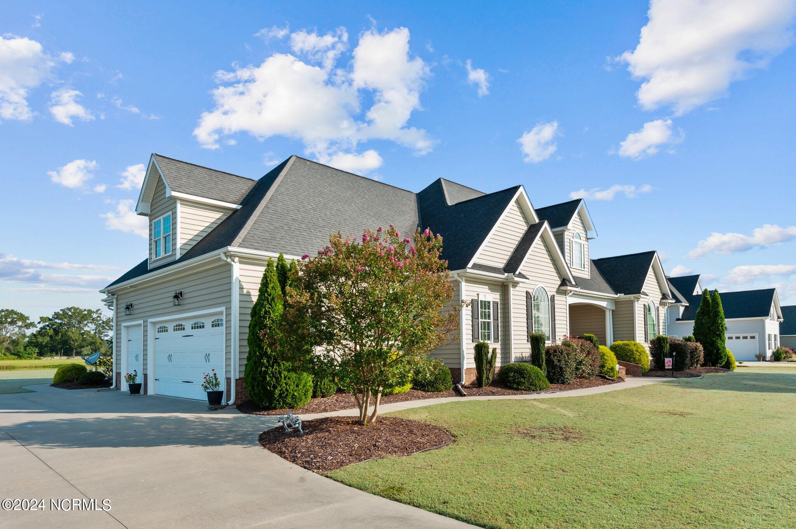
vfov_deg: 57.1
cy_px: 264
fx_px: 486
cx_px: 398
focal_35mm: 22
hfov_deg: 78.6
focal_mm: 22
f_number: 9
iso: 400
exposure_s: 1/320
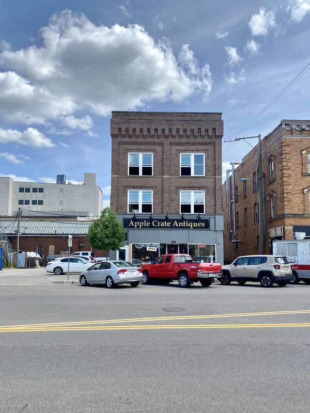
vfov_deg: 67.3
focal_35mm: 26
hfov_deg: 53.1
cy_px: 206
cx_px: 155
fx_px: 310
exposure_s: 1/2410
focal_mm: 4.25
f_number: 1.8
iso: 32
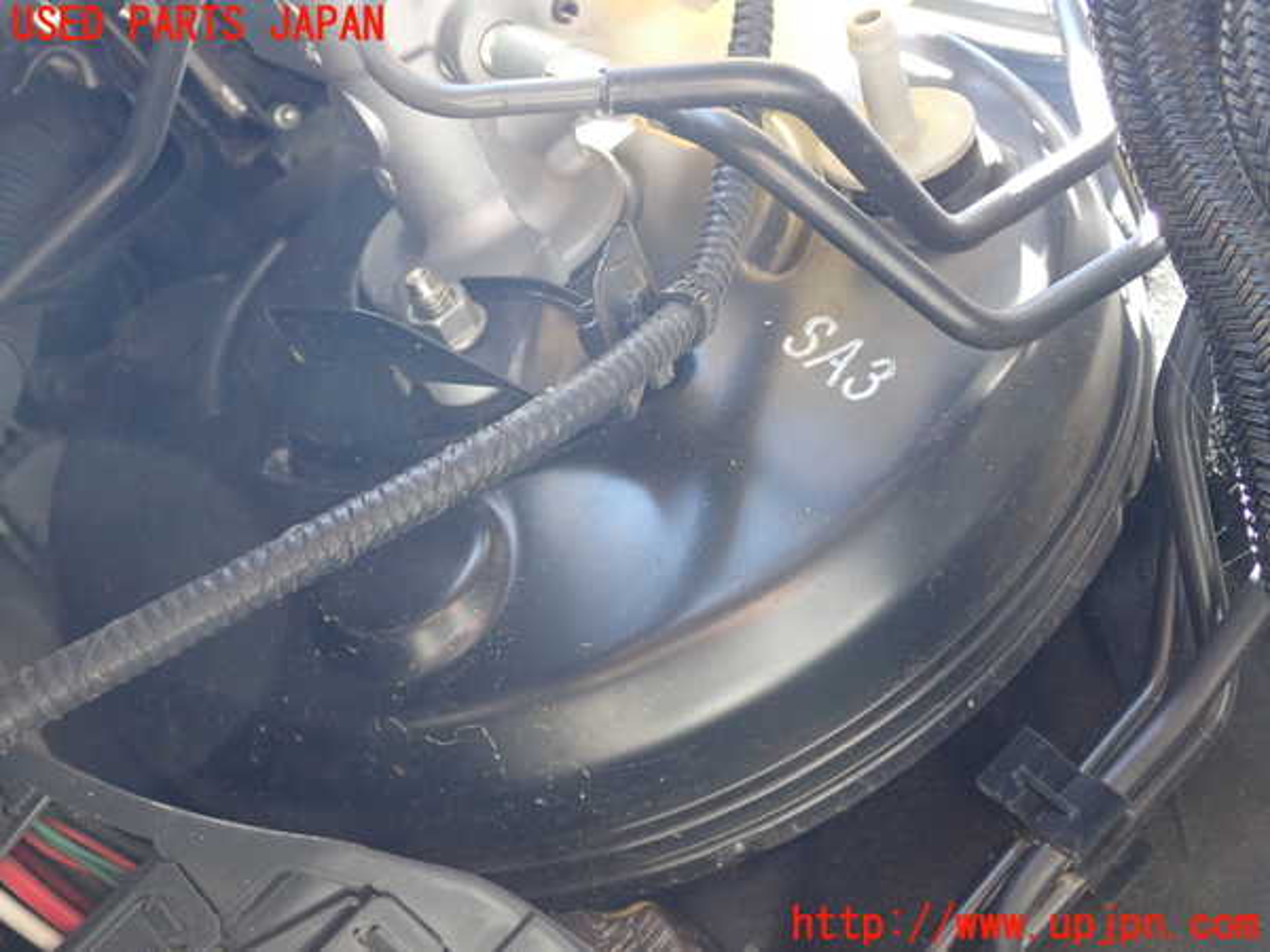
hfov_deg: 49.0
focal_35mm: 38
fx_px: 1394
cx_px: 635
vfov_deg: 37.7
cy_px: 476
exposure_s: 1/125
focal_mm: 6.83
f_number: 2.7
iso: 320
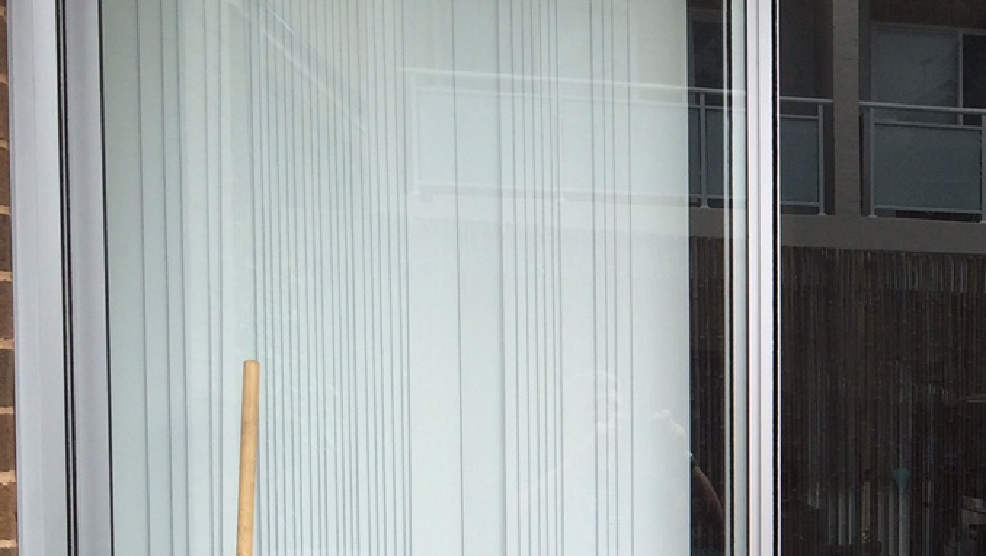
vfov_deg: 15.6
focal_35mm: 76
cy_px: 560
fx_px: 1988
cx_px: 1145
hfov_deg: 25.4
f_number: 2.2
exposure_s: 1/323
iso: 32
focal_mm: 4.15
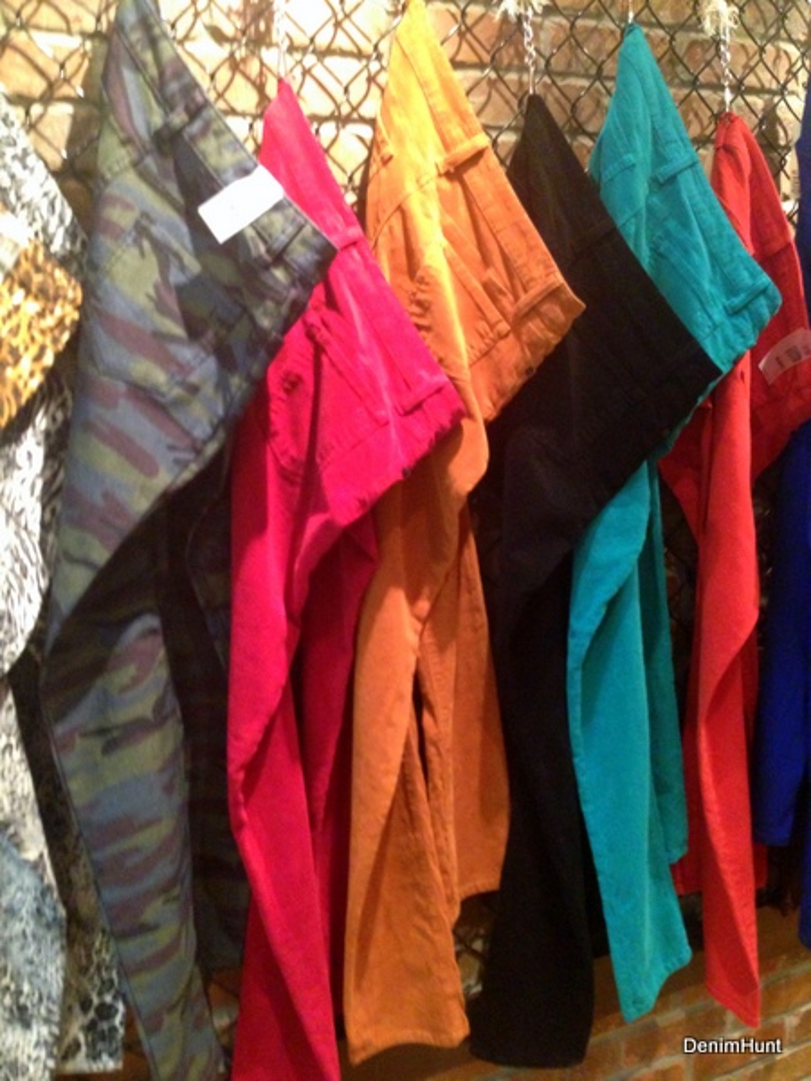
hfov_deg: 42.9
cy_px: 540
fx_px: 1031
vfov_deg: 55.4
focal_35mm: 33
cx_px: 406
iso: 500
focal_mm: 4.13
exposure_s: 1/15
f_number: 2.4
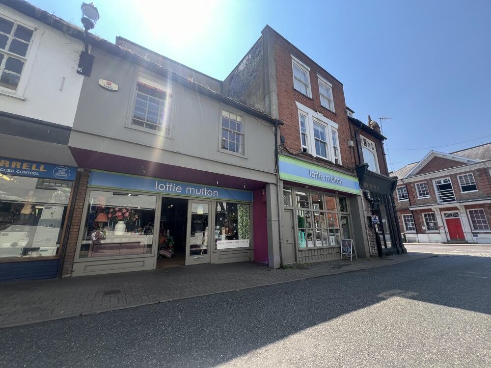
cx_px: 246
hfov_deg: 106.2
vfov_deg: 89.9
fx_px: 184
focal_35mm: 13
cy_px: 184
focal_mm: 1.57
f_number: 1.8
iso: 32
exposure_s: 1/367
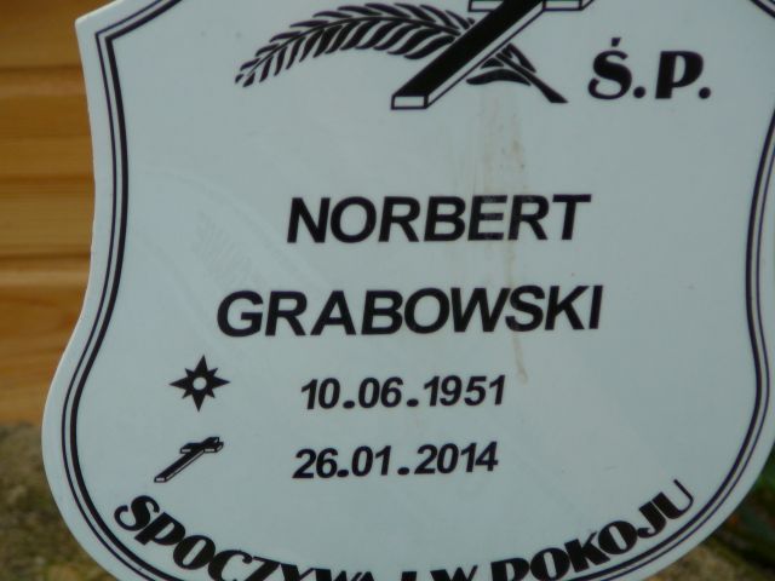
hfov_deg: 7.7
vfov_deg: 5.8
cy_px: 290
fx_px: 5731
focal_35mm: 256
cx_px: 388
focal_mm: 38
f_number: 4.1
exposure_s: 1/800
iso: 80
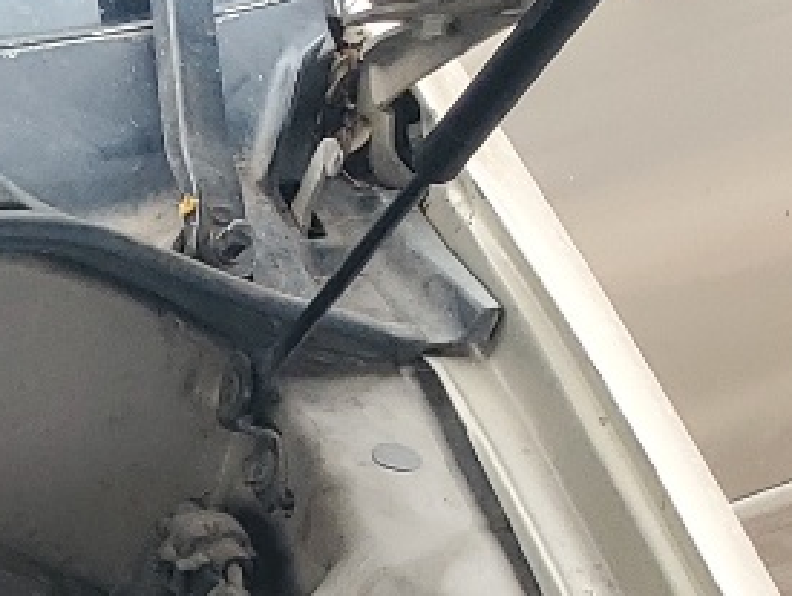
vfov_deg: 8.7
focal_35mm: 151
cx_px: -1146
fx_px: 3459
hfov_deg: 10.9
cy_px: 1592
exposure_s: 1/200
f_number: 1.5
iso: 50
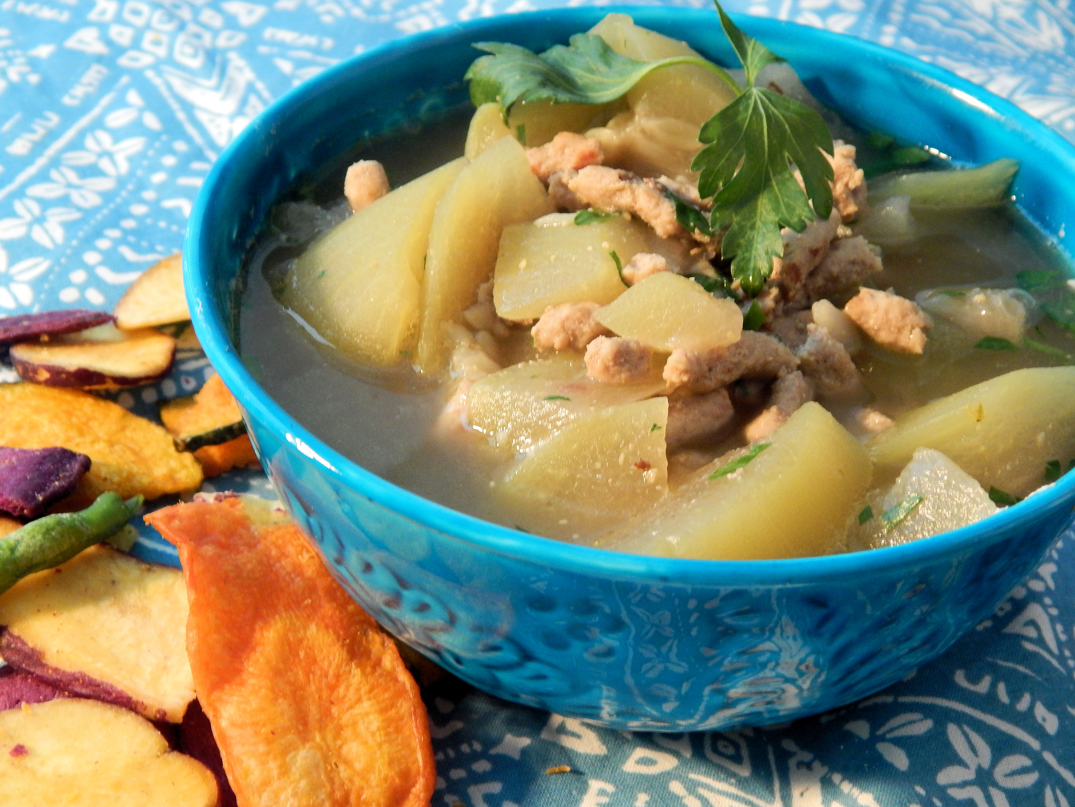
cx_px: 538
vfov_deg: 21.3
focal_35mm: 69
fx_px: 2143
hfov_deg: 28.2
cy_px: 404
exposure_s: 1/13
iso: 400
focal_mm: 12.3
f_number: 4.1
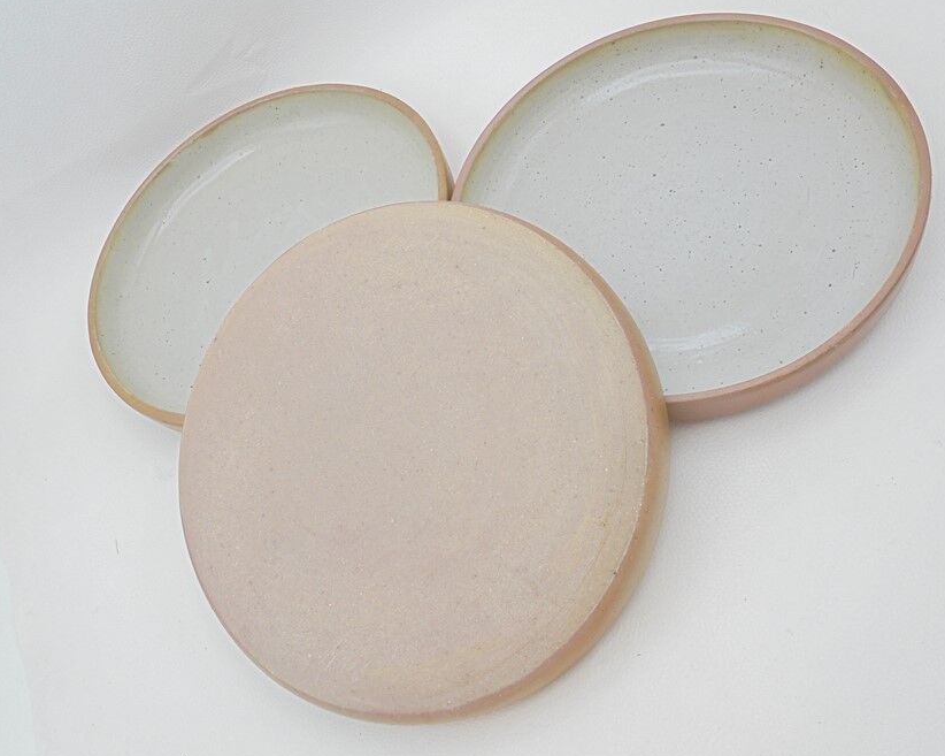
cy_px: 376
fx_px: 867
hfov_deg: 57.2
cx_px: 495
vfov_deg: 47.1
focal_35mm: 31
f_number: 3.7
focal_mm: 5.3
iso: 100
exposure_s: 1/30
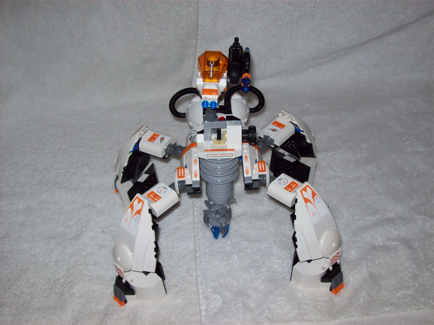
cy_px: 162
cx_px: 217
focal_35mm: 45
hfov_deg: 42.1
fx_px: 564
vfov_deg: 32.1
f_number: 3
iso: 80
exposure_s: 1/73.6
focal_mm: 7.6
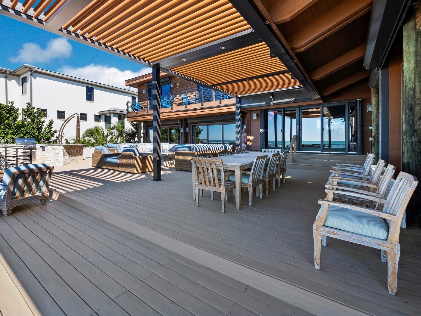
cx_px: 192
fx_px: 195
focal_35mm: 16
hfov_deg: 94.2
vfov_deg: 77.8
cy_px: 138
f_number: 11
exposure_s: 1/25
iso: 250
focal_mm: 7
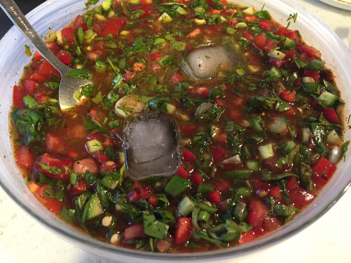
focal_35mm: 29
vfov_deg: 48.2
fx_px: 294
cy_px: 132
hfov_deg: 61.7
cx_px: 176
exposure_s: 1/17
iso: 250
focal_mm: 4.15
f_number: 2.2
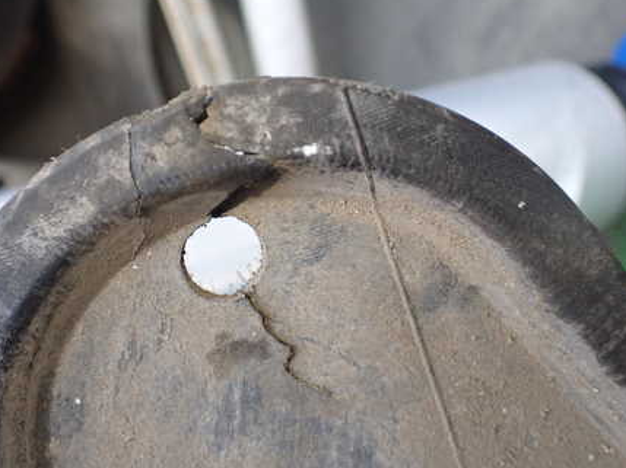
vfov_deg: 34.2
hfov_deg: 44.7
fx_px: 759
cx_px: 266
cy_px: 191
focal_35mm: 42
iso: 250
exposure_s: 1/125
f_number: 2.3
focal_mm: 5.4
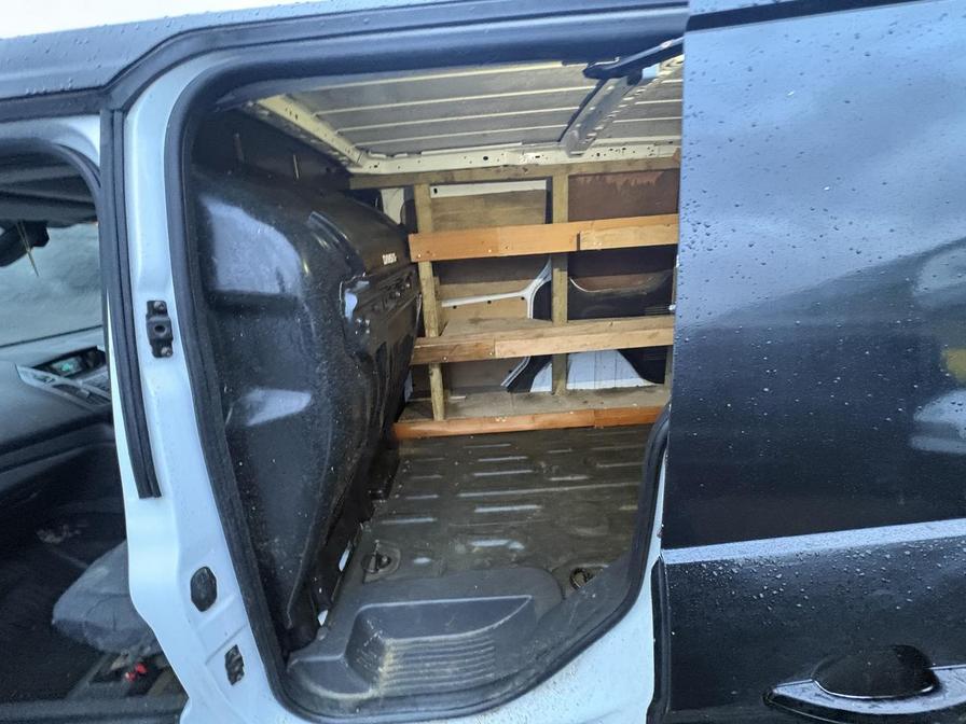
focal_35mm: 14
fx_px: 391
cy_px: 362
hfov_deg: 102.1
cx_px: 483
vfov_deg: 85.7
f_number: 2.2
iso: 800
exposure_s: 1/50
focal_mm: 2.22
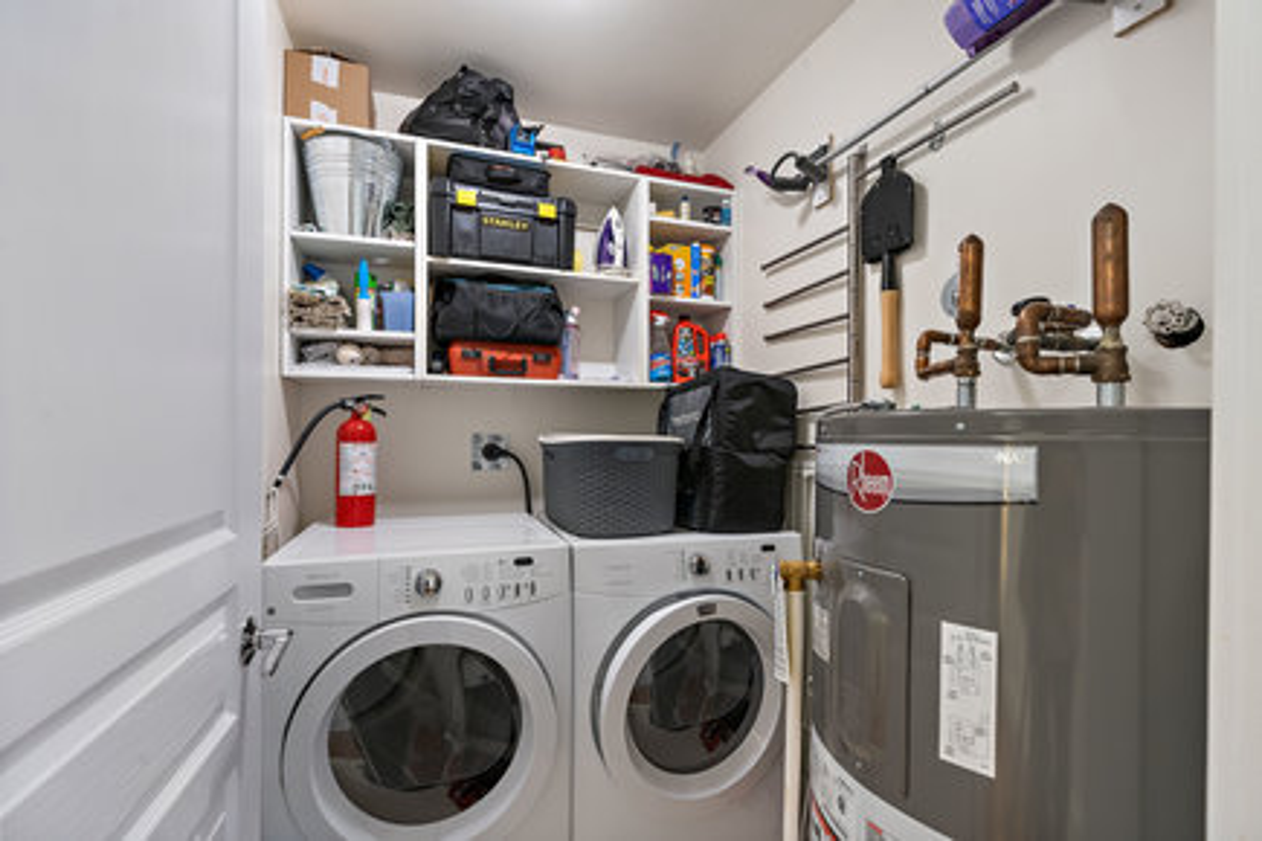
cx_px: 631
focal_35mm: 16
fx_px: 561
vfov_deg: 73.7
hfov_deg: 96.7
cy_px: 420
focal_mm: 16
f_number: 7.1
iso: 400
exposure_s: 1
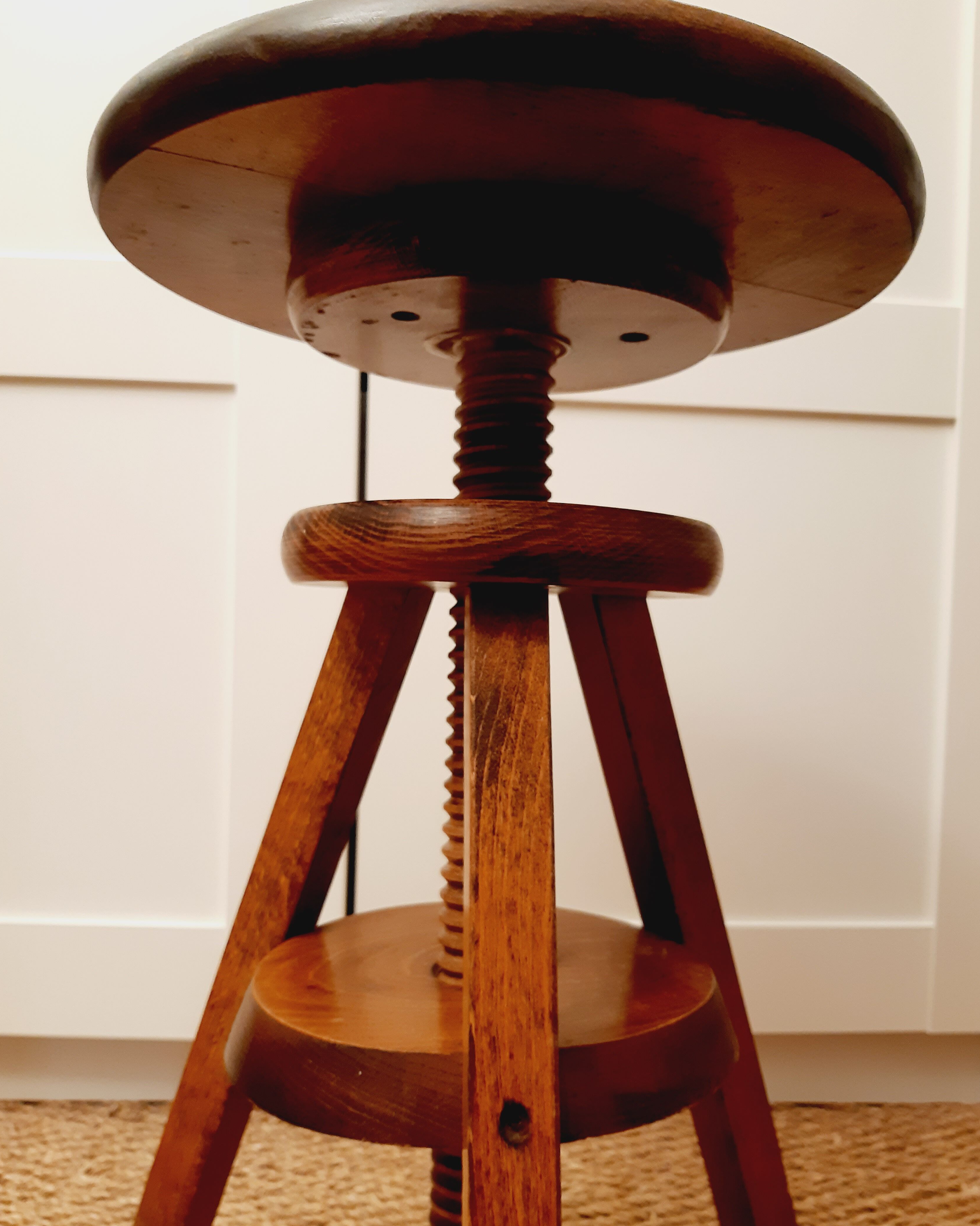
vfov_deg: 62.2
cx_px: 505
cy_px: 655
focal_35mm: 28
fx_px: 1015
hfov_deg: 51.5
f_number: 1.7
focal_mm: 3.92
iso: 160
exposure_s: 1/20
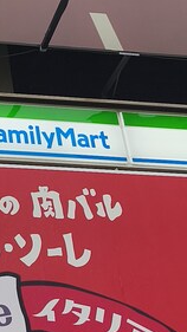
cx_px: -95
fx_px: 943
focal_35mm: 107
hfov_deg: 10.9
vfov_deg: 18.9
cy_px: -67
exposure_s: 1/99.9
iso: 50
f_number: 1.65
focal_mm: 6.18
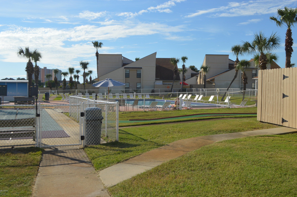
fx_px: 297
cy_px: 98
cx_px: 148
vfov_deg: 36.8
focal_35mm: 36
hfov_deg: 53.2
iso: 100
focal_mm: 24
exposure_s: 1/200
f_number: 10
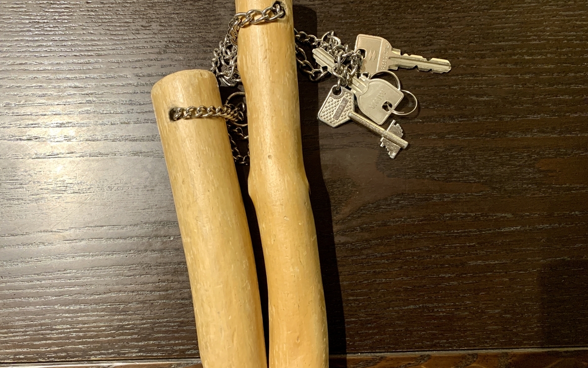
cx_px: 290
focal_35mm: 28
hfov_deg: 66.5
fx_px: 449
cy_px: 202
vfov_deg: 44.5
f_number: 1.8
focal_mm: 4.25
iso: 200
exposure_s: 1/60
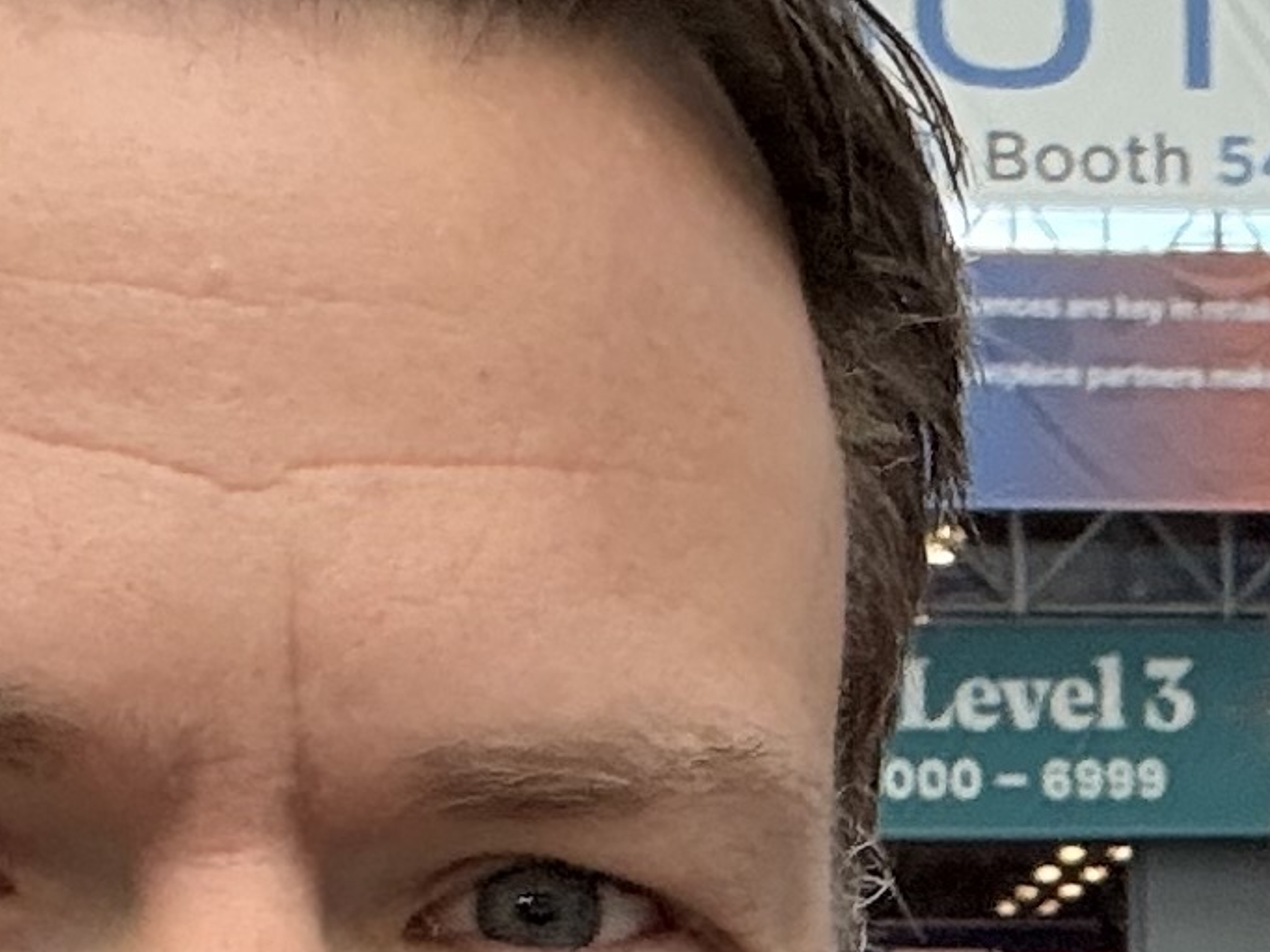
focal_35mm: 136
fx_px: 4988
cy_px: 1284
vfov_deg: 10.6
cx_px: 1462
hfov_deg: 14.1
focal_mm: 2.69
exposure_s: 1/60
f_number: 1.9
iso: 100
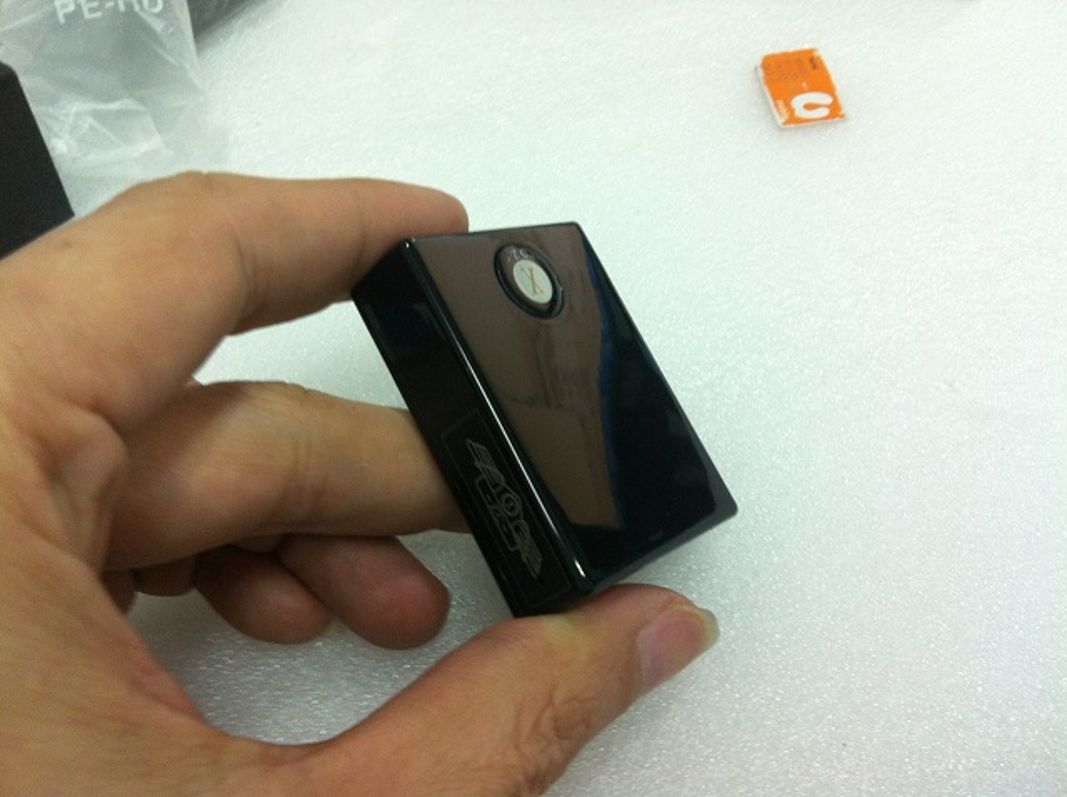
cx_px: 534
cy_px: 398
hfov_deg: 52.7
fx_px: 1077
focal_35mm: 35
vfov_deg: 40.6
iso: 100
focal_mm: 3.85
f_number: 2.8
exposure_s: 1/17
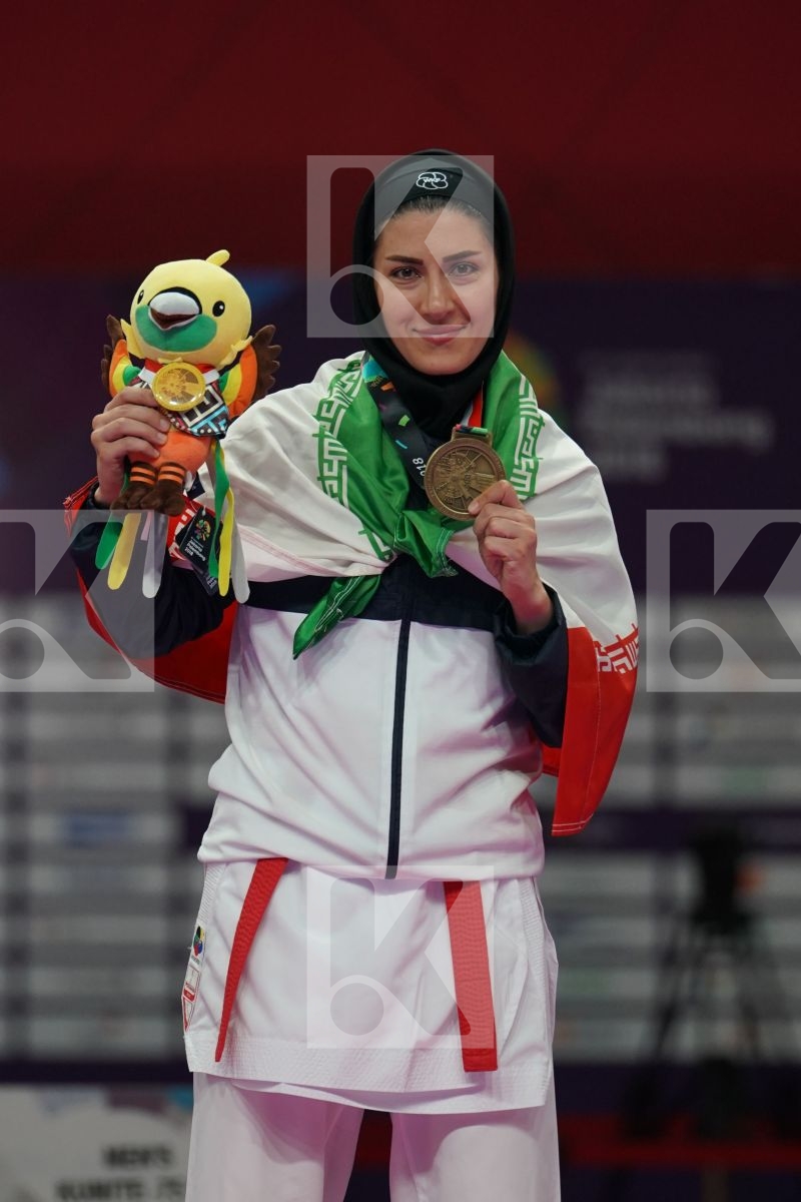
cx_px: 400
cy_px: 601
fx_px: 14016
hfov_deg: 3.3
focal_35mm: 420
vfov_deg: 4.9
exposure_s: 1/500
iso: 1600
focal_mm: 280
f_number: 4
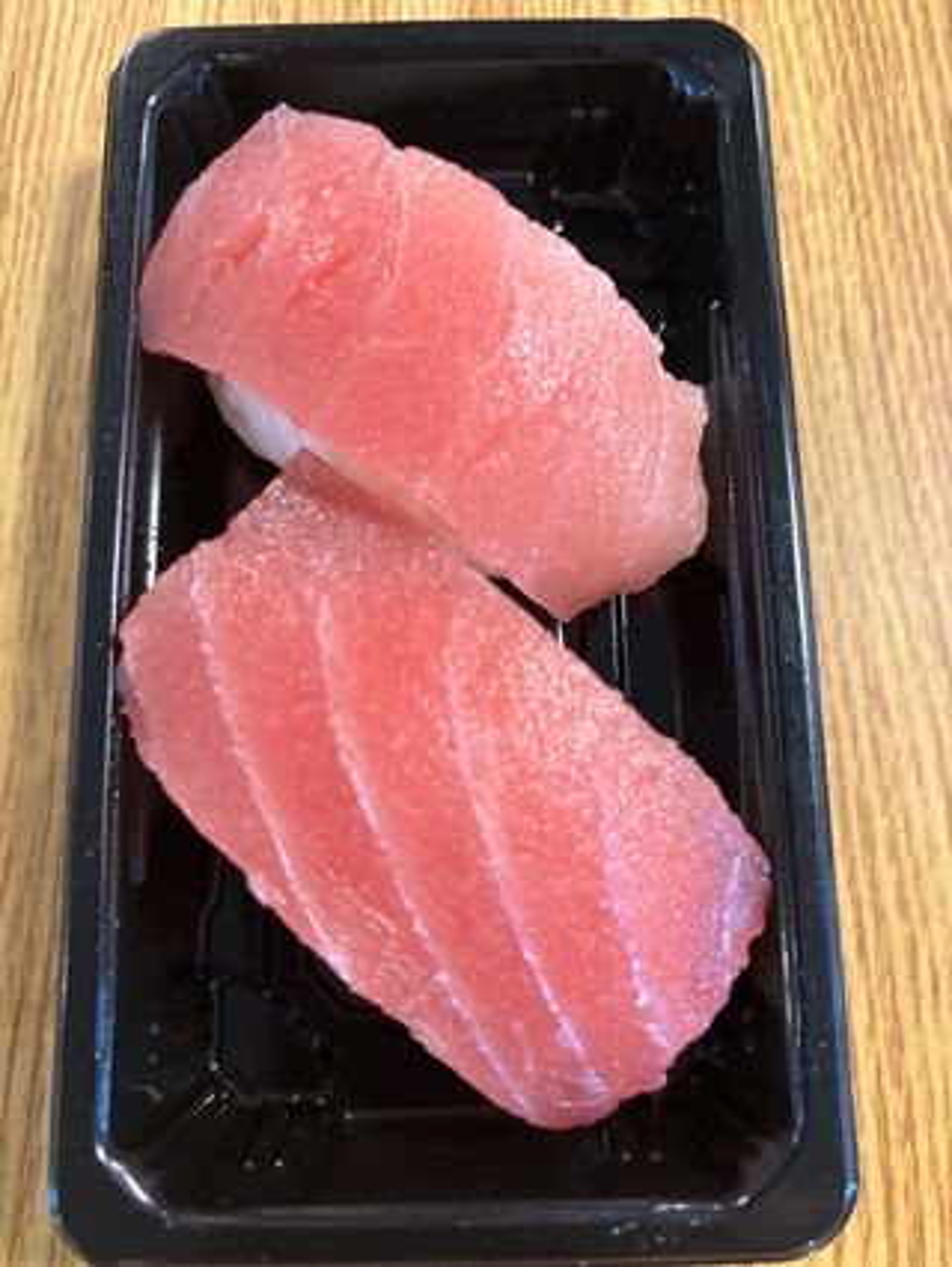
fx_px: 952
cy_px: 634
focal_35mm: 26
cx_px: 476
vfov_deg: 67.3
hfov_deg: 53.1
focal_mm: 5.96
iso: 500
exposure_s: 1/50
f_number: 1.6
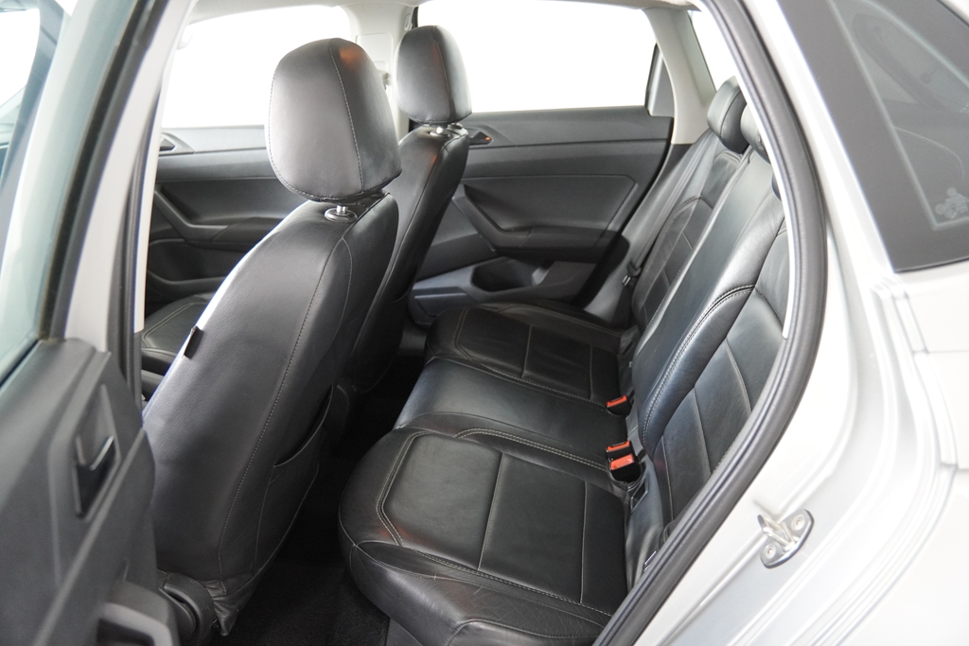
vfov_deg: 43.6
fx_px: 808
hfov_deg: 61.9
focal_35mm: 30
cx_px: 484
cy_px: 323
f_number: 2.8
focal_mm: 20
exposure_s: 1/160
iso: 1600
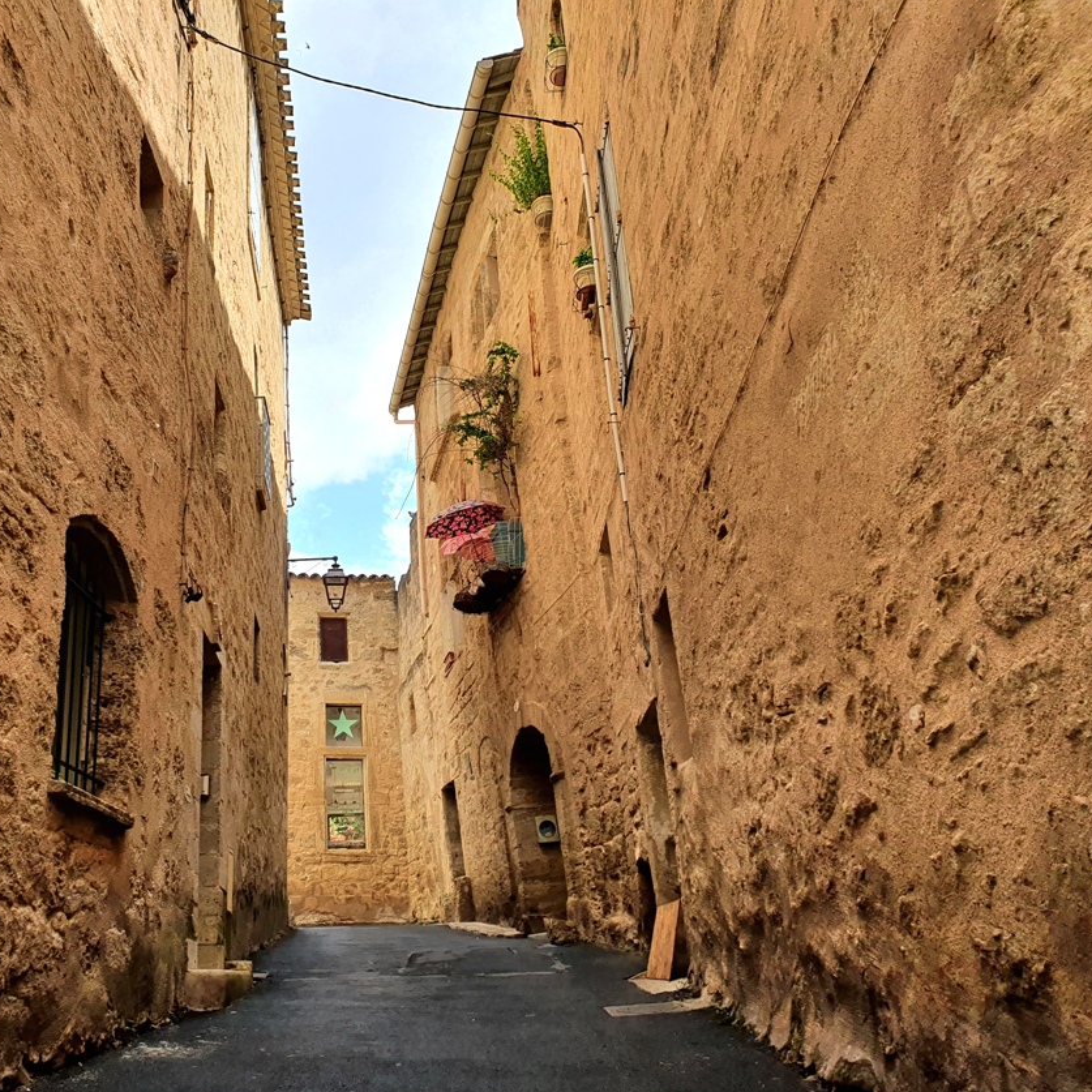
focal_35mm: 31
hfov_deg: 51.5
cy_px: 550
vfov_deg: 52.5
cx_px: 363
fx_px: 1106
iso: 50
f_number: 2.4
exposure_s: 1/1176
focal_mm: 4.32
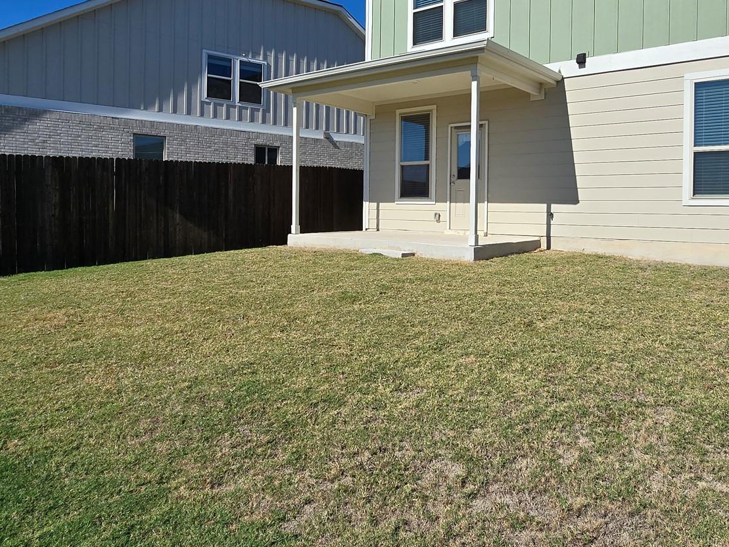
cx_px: 460
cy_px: 212
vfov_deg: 56.3
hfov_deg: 70.3
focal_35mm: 24
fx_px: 505
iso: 50
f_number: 2.2
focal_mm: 2.2
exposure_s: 1/3628
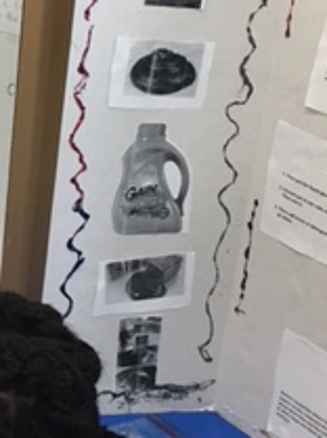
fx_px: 1124
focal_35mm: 89
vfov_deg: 21.9
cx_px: -17
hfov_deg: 16.1
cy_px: 134
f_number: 2.2
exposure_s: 1/30
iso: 32
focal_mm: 4.15
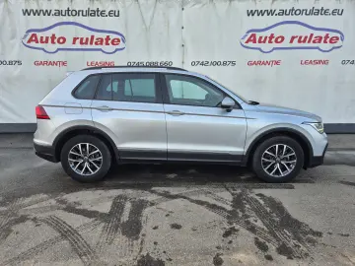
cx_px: 178
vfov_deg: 58.9
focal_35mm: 23
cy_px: 133
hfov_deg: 73.9
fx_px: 236
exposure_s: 1/180
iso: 64
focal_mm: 5.4
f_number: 1.8
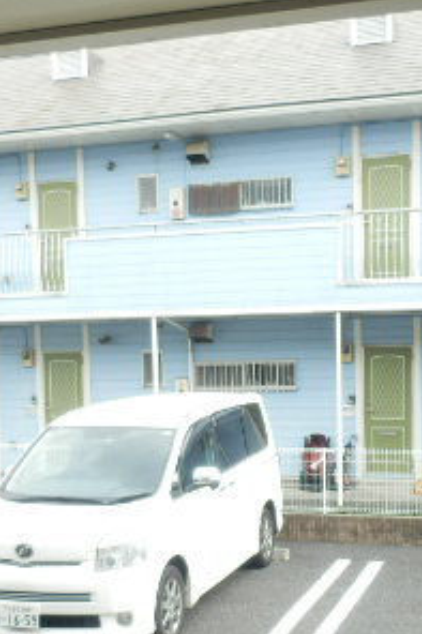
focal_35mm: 54
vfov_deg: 36.6
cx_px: 255
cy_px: 413
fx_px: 951
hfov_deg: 25.0
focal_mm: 4.2
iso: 80
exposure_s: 1/200
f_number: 3
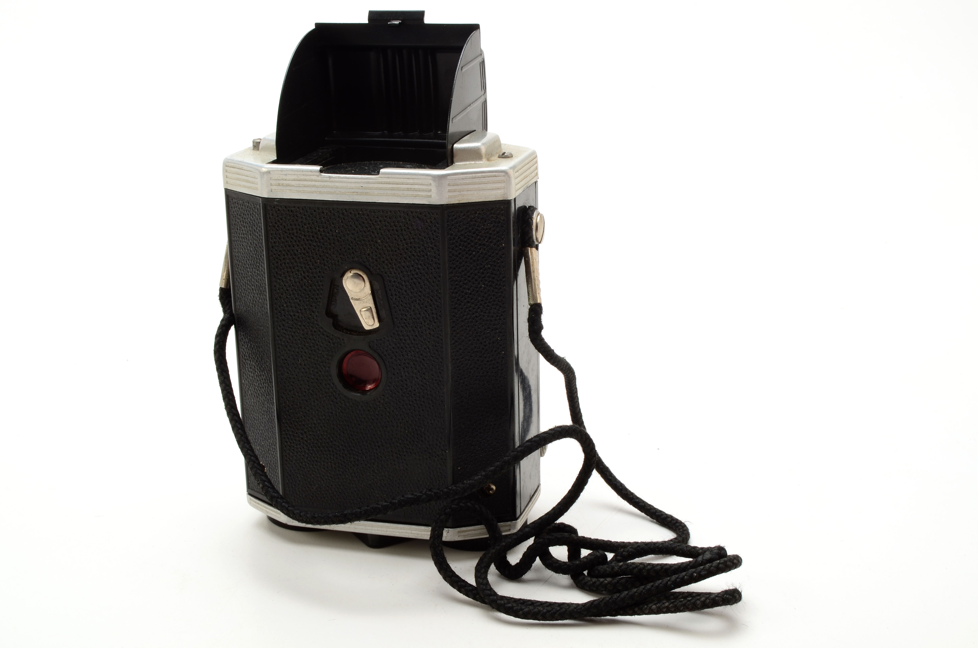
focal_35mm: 57
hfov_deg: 35.1
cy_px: 324
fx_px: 1545
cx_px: 489
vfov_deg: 23.7
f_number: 20
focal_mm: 38
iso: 100
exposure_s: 1/160
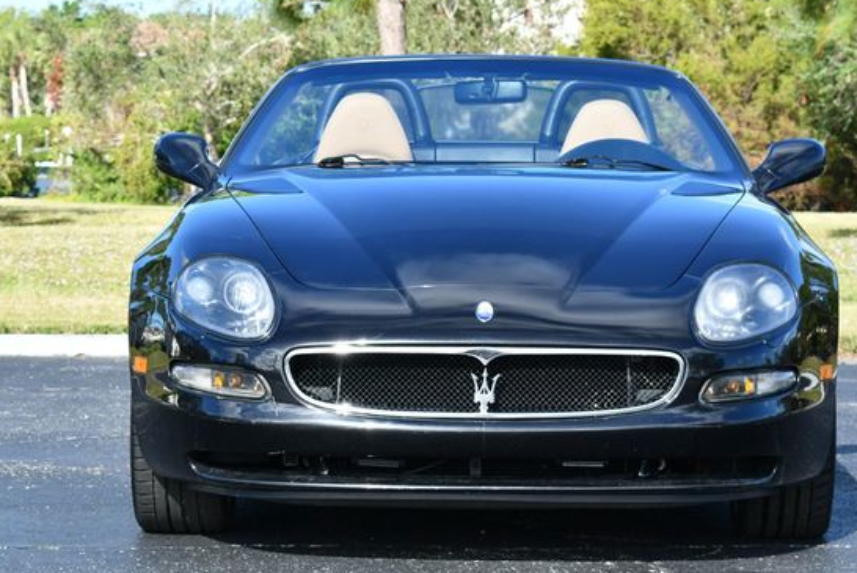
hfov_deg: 15.9
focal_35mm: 129
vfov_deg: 10.6
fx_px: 3073
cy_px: 262
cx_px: 487
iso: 200
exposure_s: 1/250
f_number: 8
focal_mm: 55
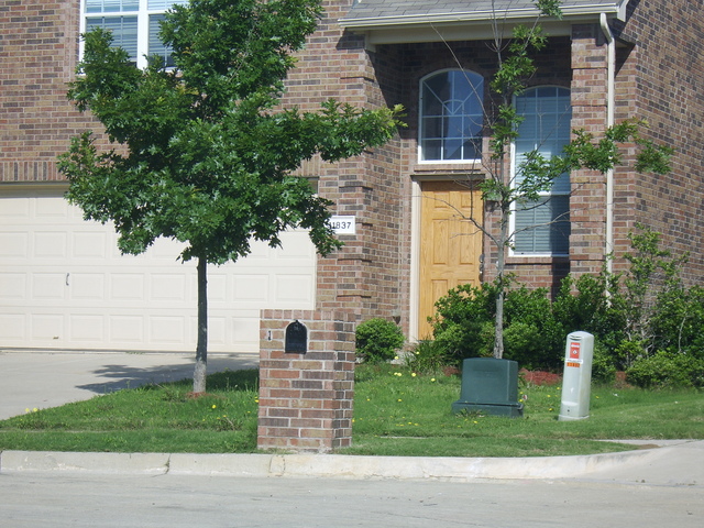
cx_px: 352
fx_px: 1769
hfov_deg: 22.5
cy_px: 264
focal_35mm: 87
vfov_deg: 17.0
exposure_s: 1/229
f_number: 6.7
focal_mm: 22.74
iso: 71
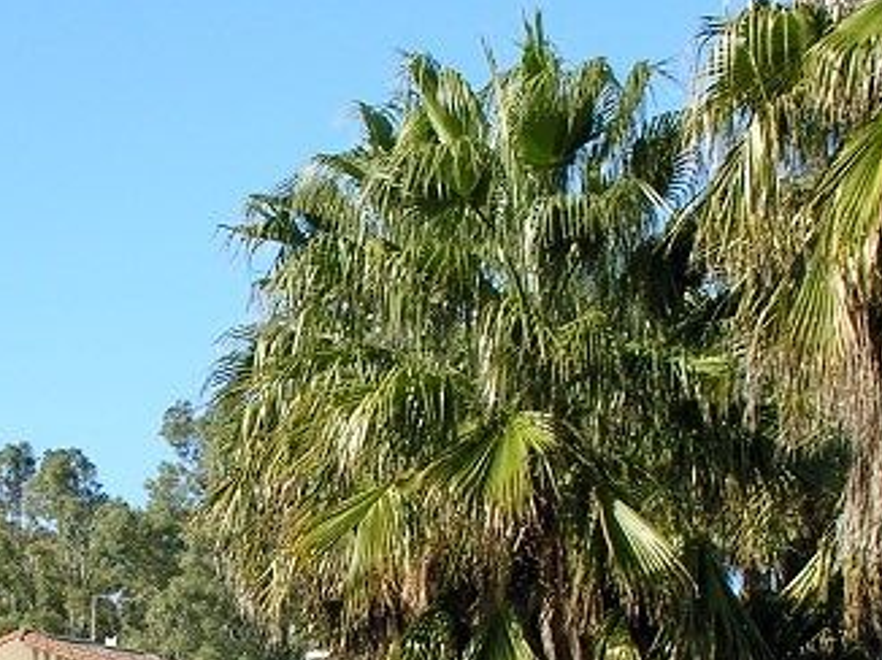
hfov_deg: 15.2
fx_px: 3284
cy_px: 690
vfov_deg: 11.3
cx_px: 122
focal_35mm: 129
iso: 50
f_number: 5.6
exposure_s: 1/165
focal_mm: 8.9
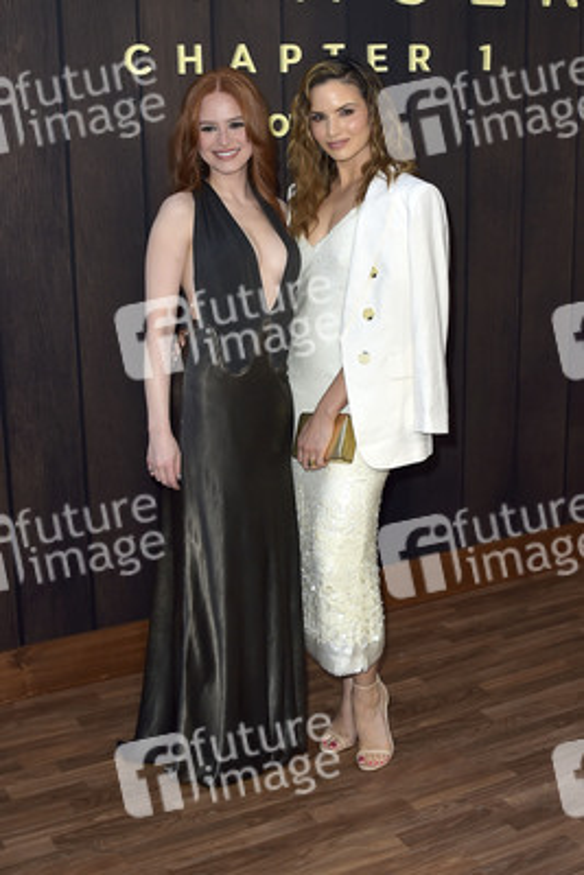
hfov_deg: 41.1
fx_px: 778
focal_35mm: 32
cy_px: 438
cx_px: 292
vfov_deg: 58.7
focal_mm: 32
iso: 400
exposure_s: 1/250
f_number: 6.3
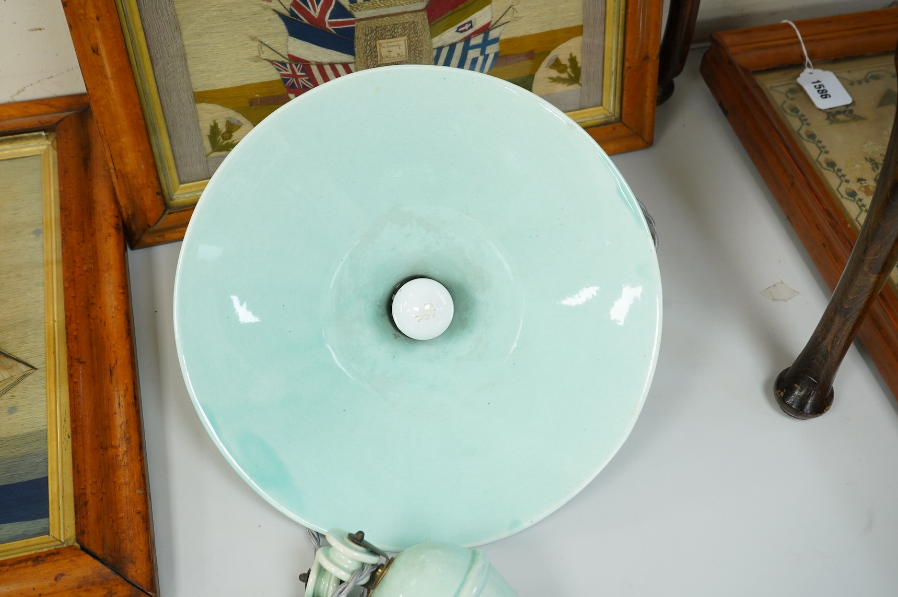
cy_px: 298
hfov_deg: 48.5
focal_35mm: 40
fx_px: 997
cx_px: 449
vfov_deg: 33.3
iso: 2500
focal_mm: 40
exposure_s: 1/100
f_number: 7.1
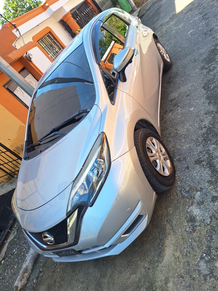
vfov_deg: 73.9
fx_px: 193
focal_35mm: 23
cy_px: 146
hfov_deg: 58.9
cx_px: 109
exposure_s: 1/538
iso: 40
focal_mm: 5.54
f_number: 1.8
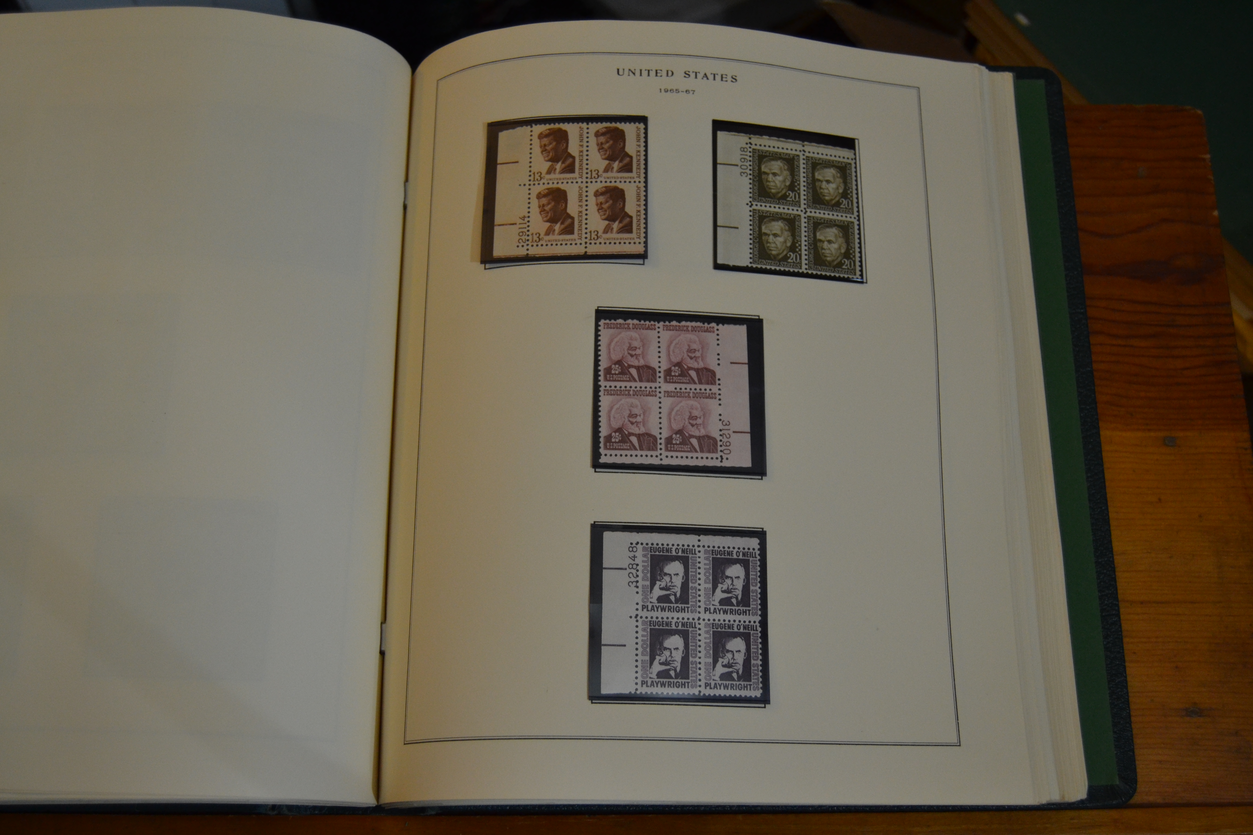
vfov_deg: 34.2
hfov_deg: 49.6
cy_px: 418
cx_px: 626
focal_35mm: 39
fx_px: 1357
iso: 900
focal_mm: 26
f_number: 4
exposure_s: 1/60
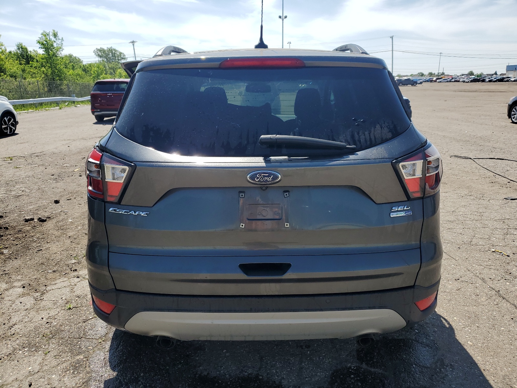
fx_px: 388
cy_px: 194
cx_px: 258
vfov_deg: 53.1
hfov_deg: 67.3
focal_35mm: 26
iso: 50
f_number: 1.5
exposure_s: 1/3333
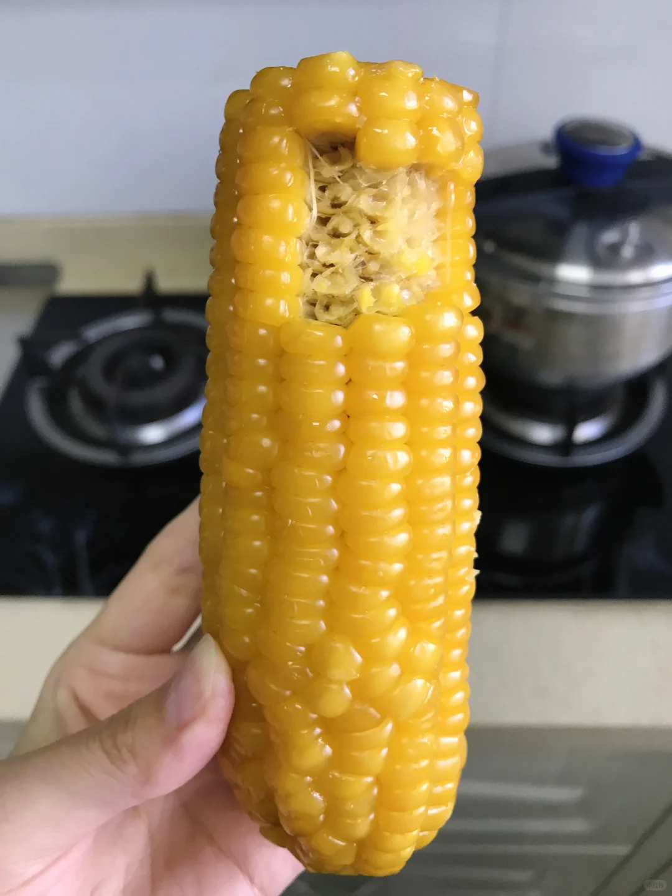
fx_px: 725
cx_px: 336
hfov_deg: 49.7
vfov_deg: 63.4
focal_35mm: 28
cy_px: 448
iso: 40
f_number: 1.8
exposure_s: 1/25
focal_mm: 3.99
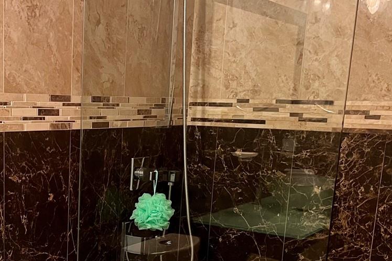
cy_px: 246
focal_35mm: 58
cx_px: 58
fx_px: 631
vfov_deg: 22.7
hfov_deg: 33.1
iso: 250
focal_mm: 5.7
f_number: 1.5
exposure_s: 1/60
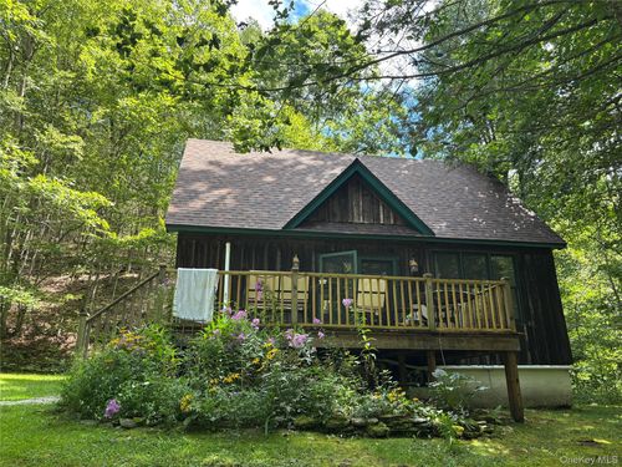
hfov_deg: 67.3
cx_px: 311
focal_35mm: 26
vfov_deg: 53.1
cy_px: 234
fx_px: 467
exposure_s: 1/245
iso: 40
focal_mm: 5.96
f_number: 1.6
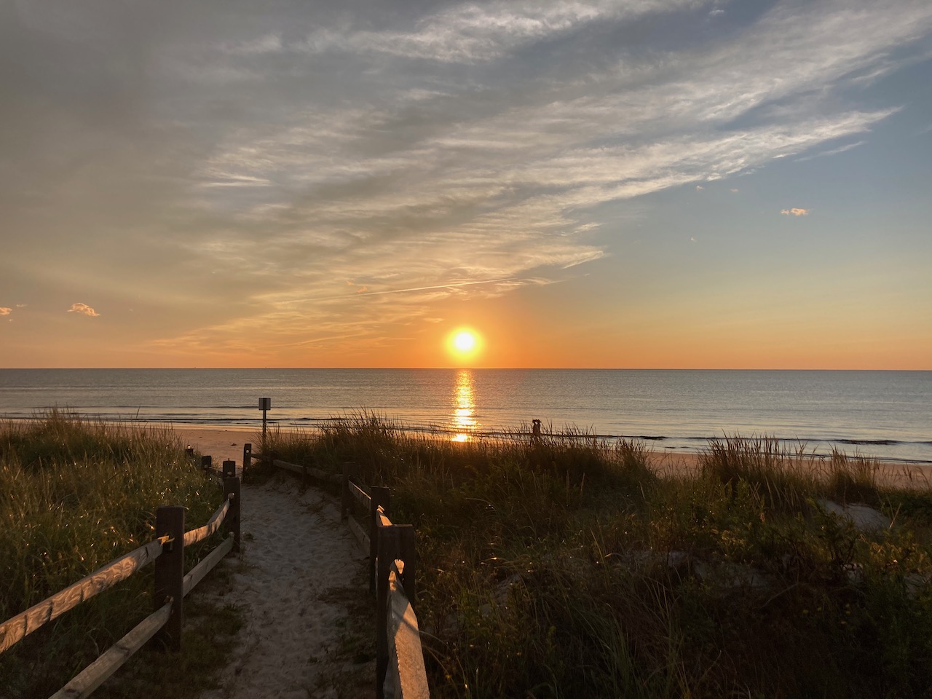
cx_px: 466
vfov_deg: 49.7
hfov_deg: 63.4
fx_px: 754
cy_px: 350
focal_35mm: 28
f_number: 1.8
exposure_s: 1/1675
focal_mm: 3.99
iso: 20
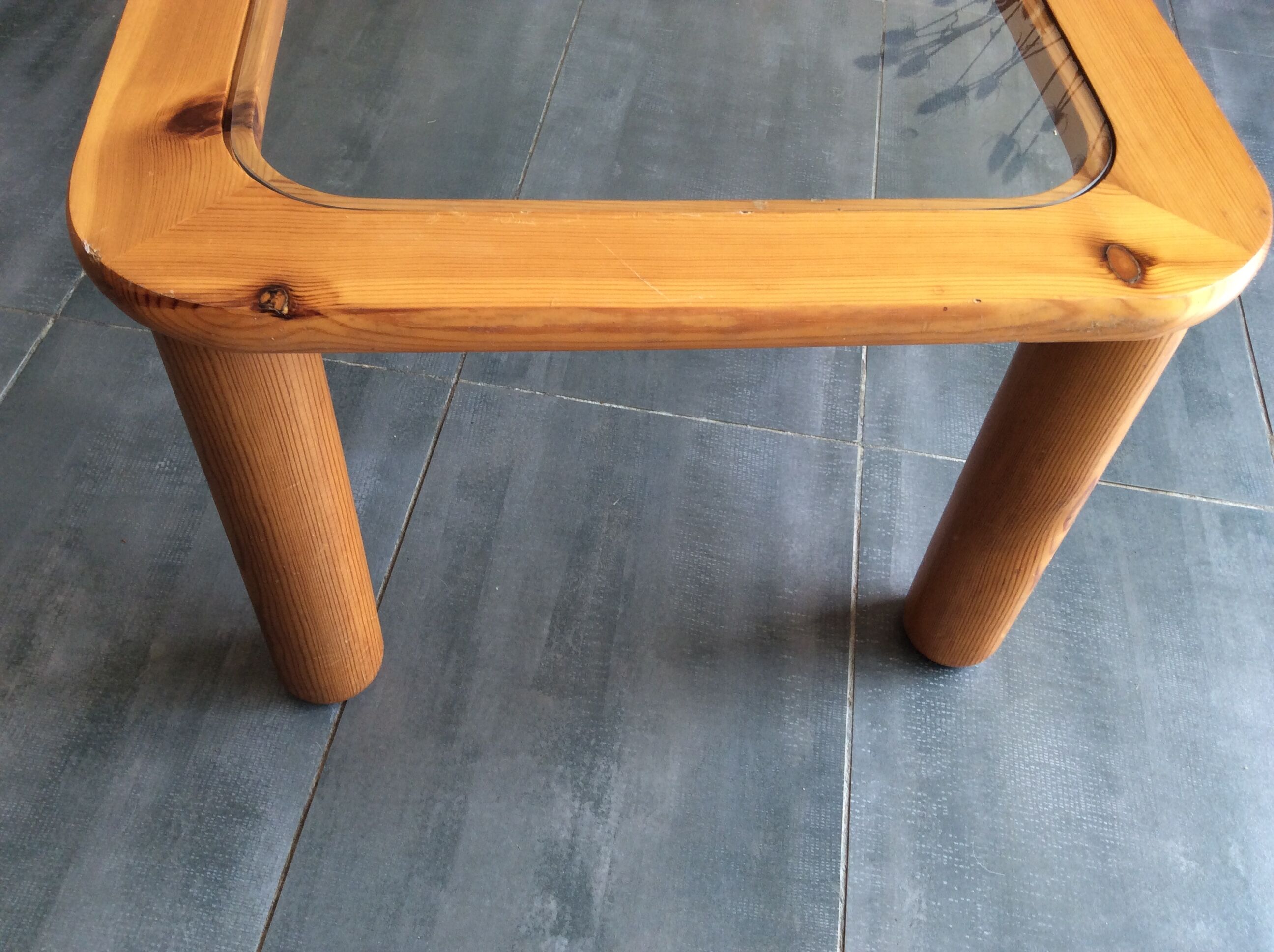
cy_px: 476
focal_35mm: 32
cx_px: 637
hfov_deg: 56.9
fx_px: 1176
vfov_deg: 44.1
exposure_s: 1/100
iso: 50
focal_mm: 3.3
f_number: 2.4
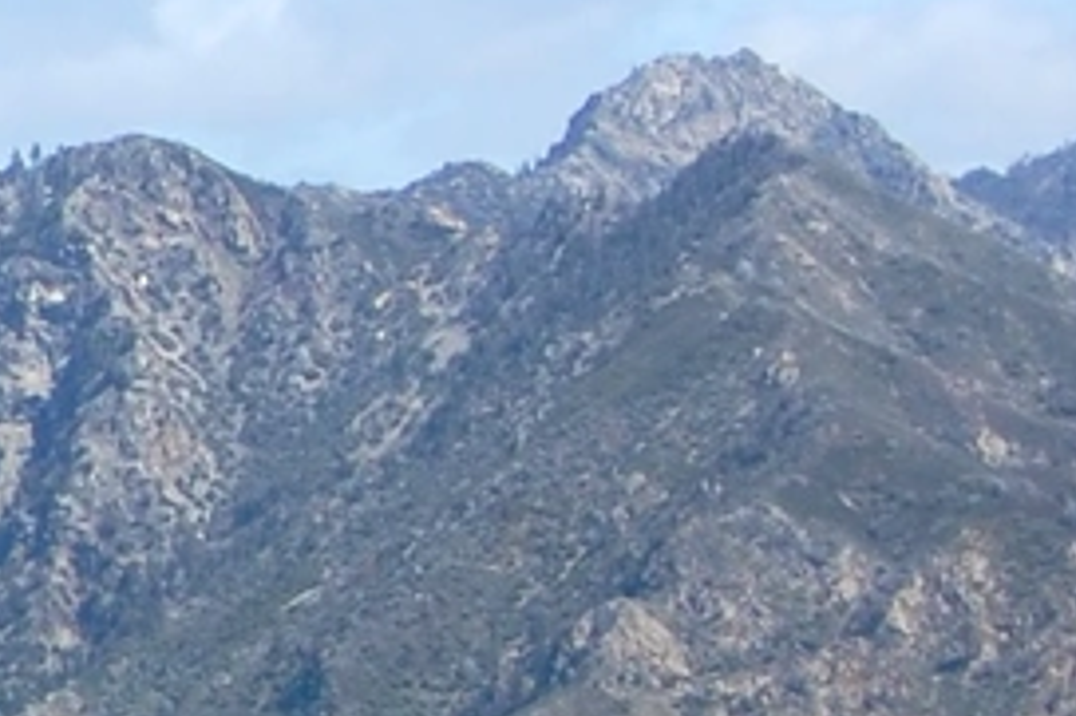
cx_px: -1970
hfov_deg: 6.3
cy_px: 44
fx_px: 9110
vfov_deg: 4.5
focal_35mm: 305
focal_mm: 34
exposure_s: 1/320
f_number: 9
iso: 200
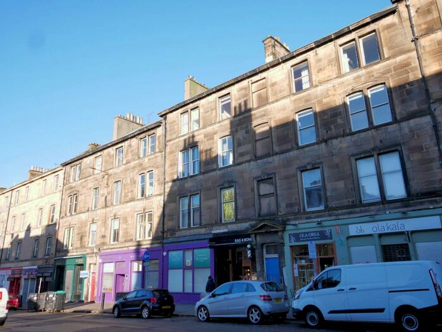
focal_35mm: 28
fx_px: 358
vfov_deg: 49.8
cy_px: 166
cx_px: 221
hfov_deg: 63.4
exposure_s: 1/200
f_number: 5.6
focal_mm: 14
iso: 200
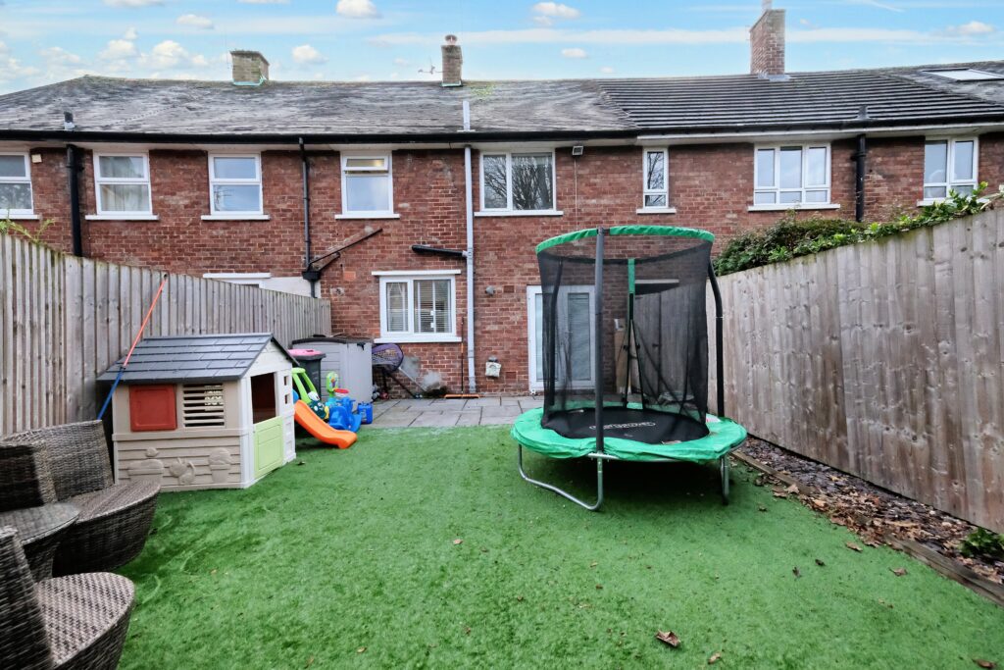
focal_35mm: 15
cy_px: 335
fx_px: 418
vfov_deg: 77.3
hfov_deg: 100.4
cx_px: 502
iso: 4000
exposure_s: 1/480
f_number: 5.6
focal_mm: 10
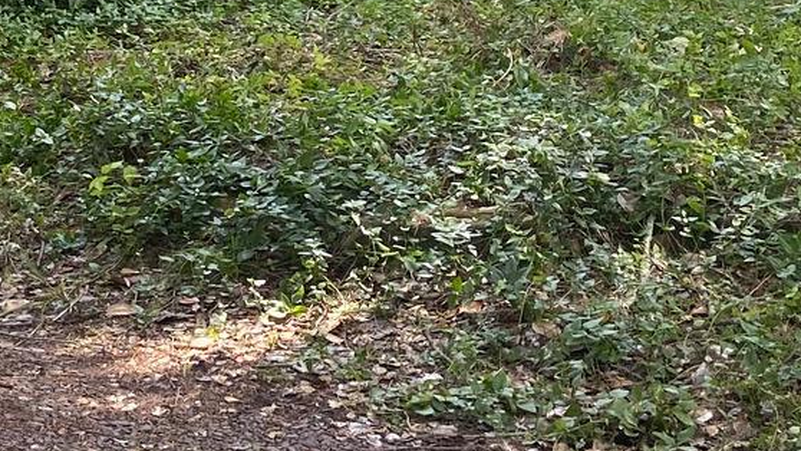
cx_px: 342
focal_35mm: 104
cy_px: -274
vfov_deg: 11.1
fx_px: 2209
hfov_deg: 20.5
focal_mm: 4.25
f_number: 1.8
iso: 32
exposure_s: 1/326
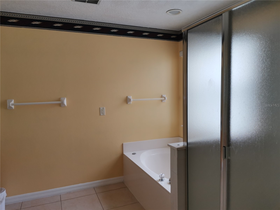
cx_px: 140
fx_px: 210
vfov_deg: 53.1
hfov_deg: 67.3
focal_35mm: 26
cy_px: 105
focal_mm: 4.75
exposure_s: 1/120
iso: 64
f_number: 1.8
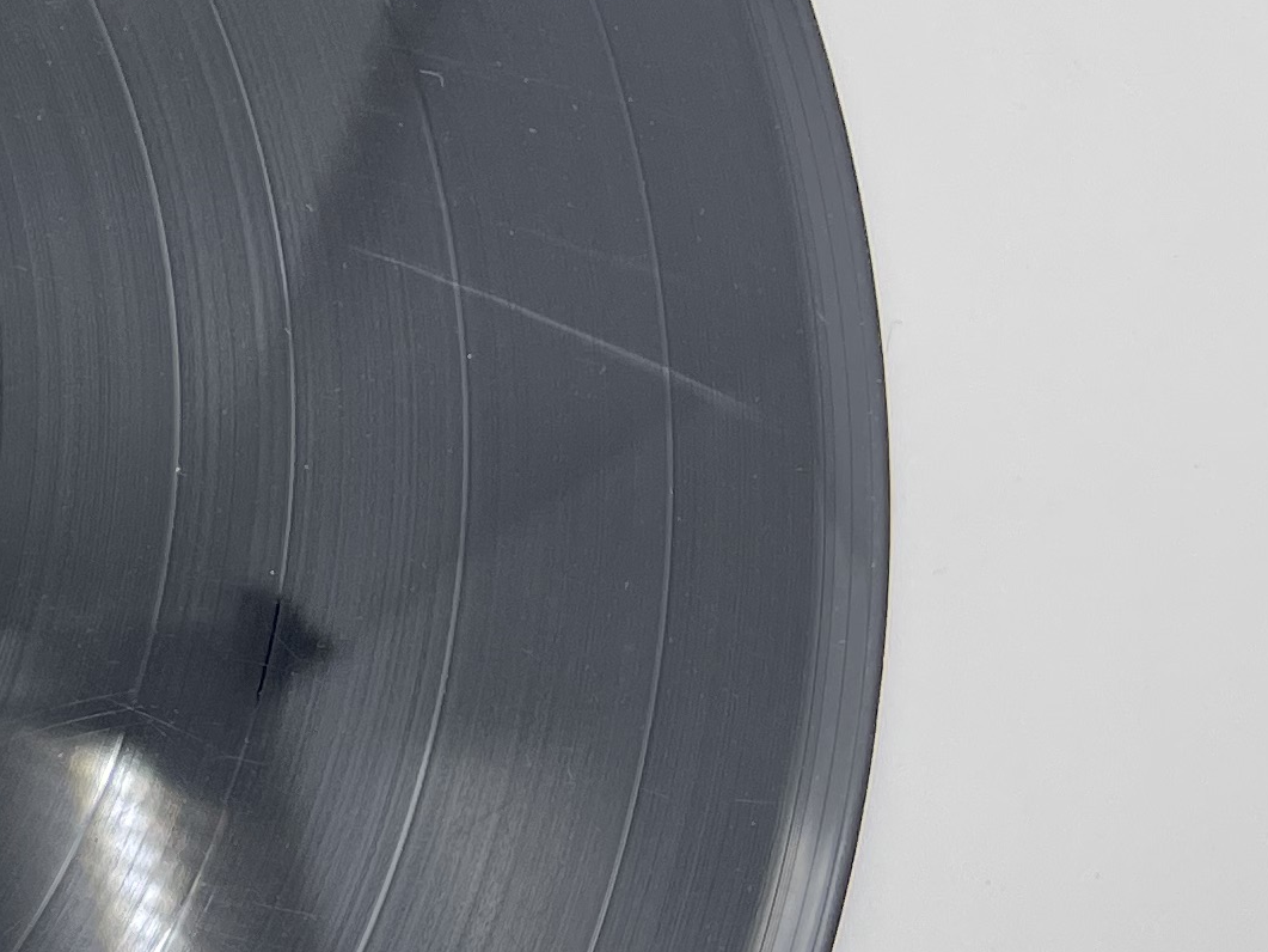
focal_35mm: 95
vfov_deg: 15.6
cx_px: -1039
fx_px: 3480
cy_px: 527
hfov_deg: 16.9
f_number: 1.6
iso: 32
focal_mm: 5.1
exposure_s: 1/216
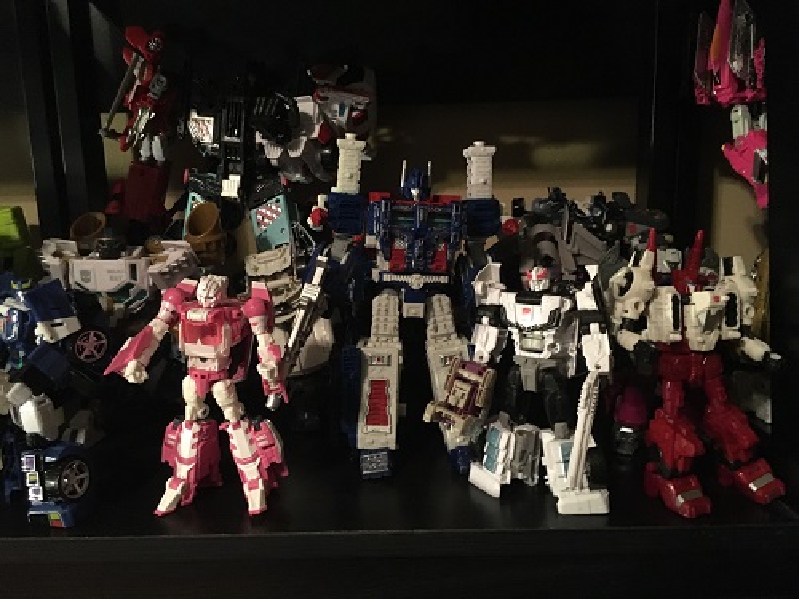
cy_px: 300
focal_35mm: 29
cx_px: 400
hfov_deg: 61.7
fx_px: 669
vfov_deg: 48.2
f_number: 2.2
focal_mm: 4.15
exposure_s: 1/15
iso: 320
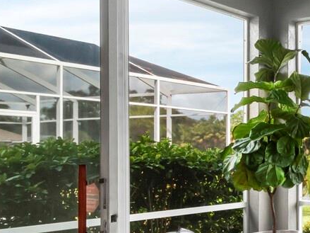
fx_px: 457
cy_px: 159
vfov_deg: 28.3
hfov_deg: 26.8
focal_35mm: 51
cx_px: 465
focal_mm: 7
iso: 400
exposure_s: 1/25
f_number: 11
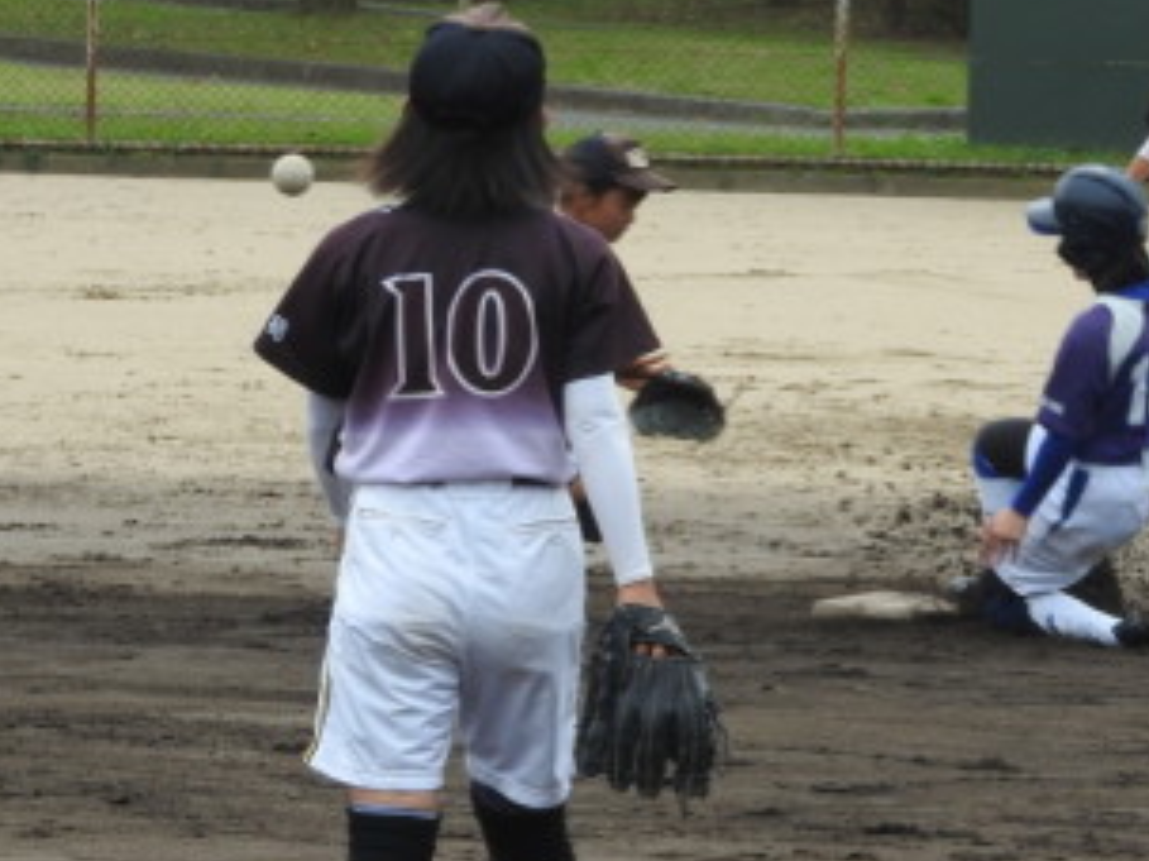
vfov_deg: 3.4
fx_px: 14466
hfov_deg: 4.5
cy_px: 520
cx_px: 679
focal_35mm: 436
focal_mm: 39.4
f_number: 5.3
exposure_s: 1/160
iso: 100
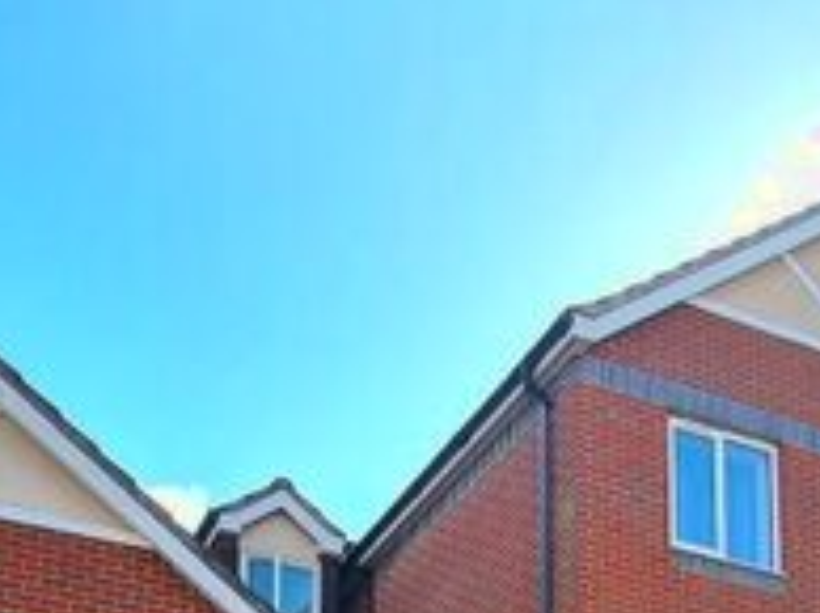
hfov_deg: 40.3
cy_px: 1034
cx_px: 317
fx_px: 1112
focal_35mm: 47
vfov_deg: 22.2
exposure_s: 1/362
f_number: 2.2
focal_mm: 2.2
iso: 50
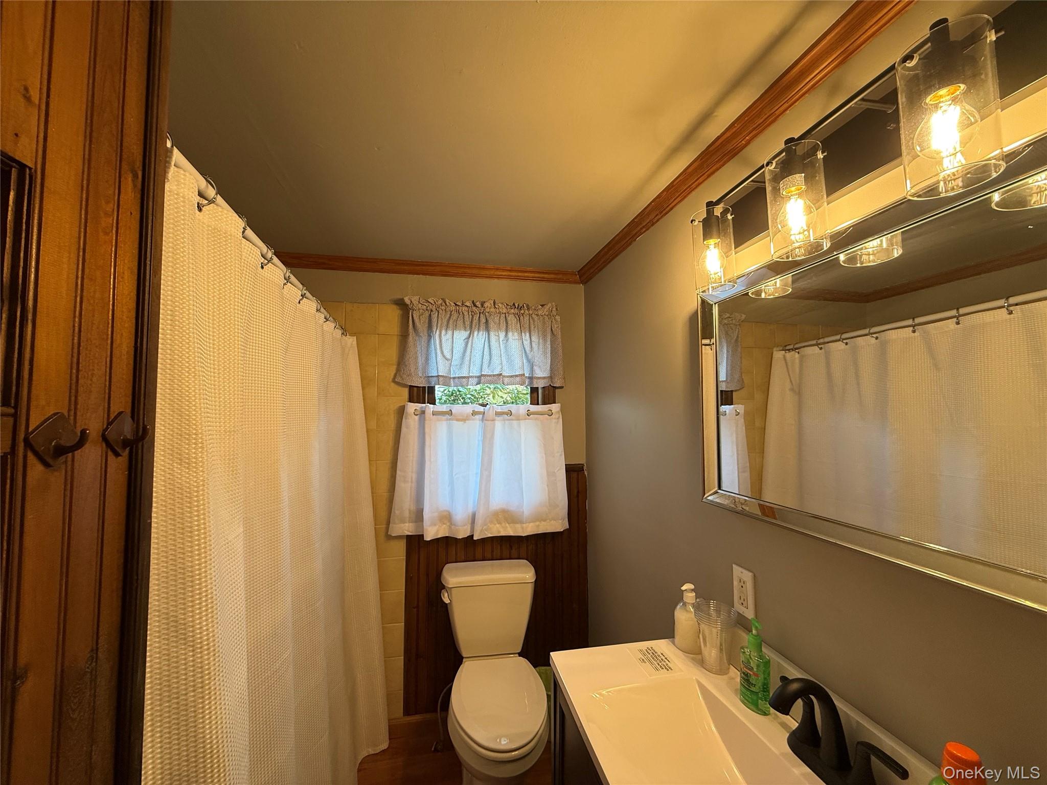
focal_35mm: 14
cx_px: 524
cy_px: 392
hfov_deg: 102.1
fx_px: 423
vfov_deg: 85.7
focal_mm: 2.22
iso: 100
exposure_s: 1/120
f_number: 2.2
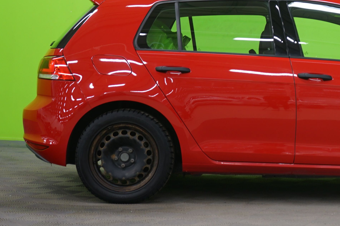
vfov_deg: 14.0
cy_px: 46
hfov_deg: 20.4
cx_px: 331
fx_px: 916
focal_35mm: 97
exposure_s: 1/8
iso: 400
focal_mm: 47
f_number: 4.5
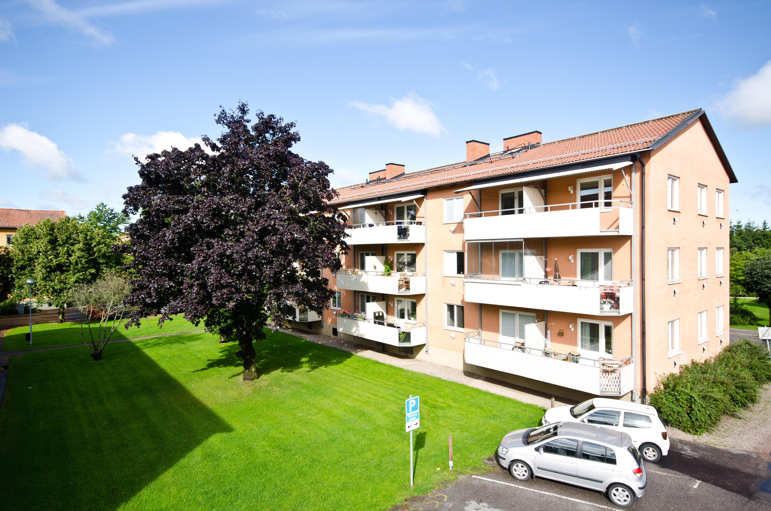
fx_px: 417
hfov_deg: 85.5
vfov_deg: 63.0
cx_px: 386
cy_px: 256
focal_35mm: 20
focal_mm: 13
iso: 100
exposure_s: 1/100
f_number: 8
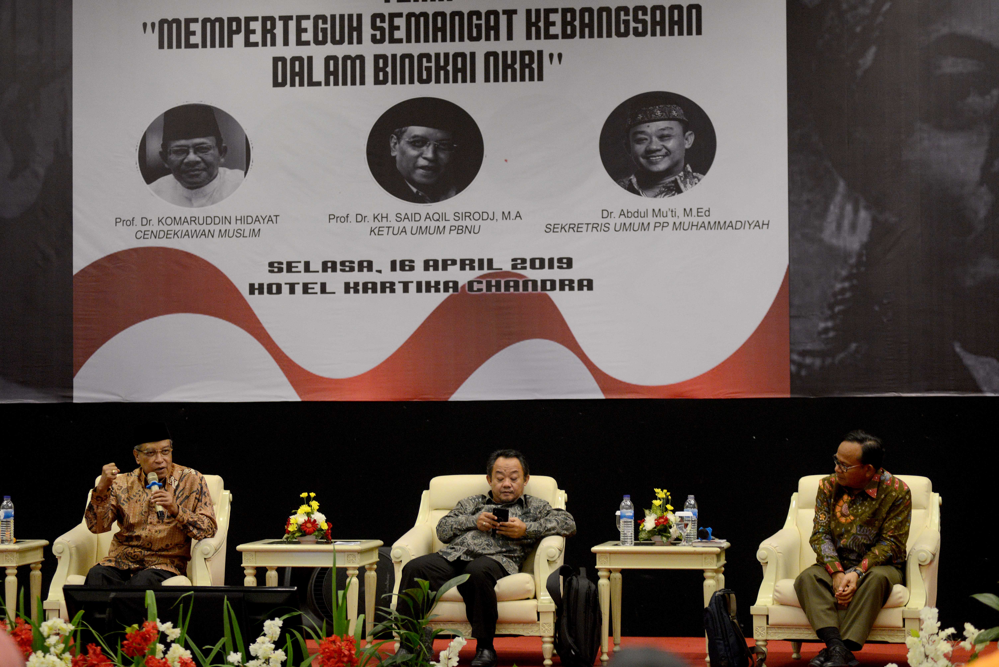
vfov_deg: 13.7
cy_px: 334
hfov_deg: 20.4
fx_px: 2776
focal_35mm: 100
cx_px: 500
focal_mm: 100
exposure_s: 1/125
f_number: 2.8
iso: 2500
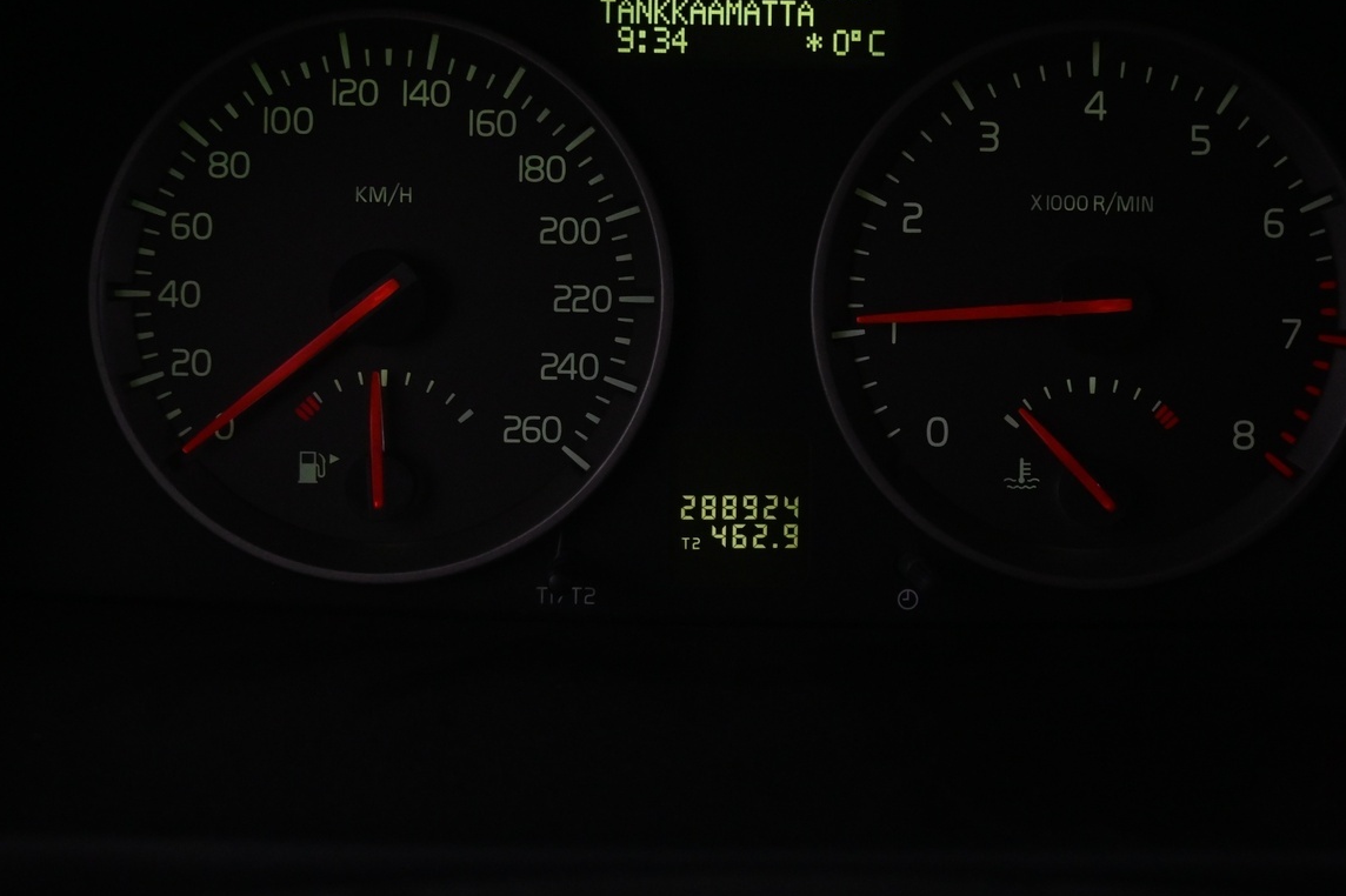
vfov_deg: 25.8
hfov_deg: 38.1
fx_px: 1946
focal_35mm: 52
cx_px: 753
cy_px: 293
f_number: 4.2
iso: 2000
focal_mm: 24.5
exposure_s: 1/40
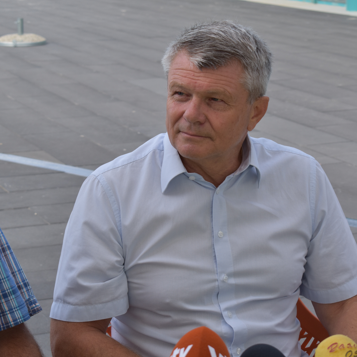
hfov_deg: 16.5
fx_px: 1233
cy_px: 179
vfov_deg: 16.5
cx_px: 225
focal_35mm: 106
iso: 160
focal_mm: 55
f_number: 8
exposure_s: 1/250
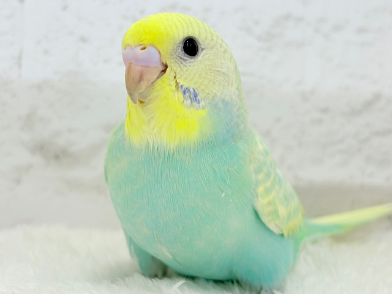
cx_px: 196
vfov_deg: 28.0
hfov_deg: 36.8
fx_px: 589
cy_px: 147
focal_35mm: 52
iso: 80
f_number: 1.6
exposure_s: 1/100
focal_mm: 5.96
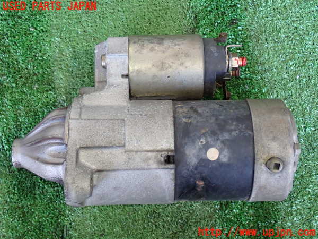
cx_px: 159
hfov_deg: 33.2
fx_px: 533
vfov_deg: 25.2
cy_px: 120
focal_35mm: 58
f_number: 3.5
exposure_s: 1/60
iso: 800
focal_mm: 10.35
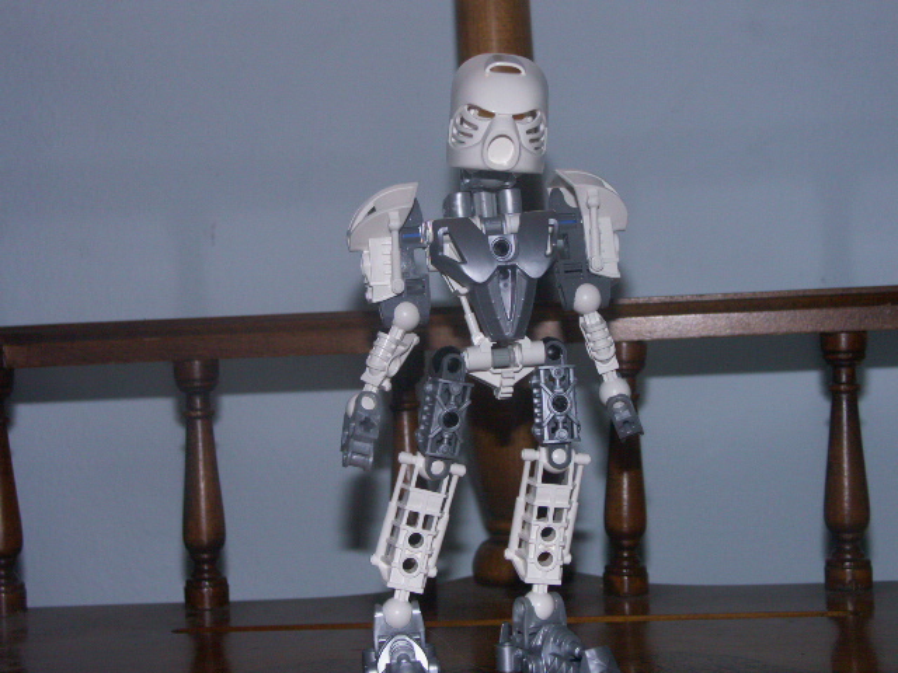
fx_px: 1816
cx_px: 449
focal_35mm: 70
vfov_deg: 21.0
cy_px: 336
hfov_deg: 27.8
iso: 200
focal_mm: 17.48
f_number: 4
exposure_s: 1/60
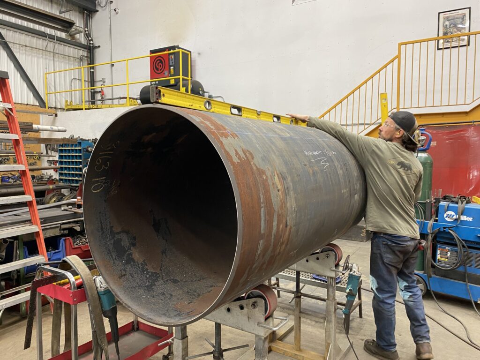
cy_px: 180
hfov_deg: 67.3
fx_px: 361
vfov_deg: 53.1
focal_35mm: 26
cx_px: 240
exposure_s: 1/60
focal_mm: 4.25
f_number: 1.8
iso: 125
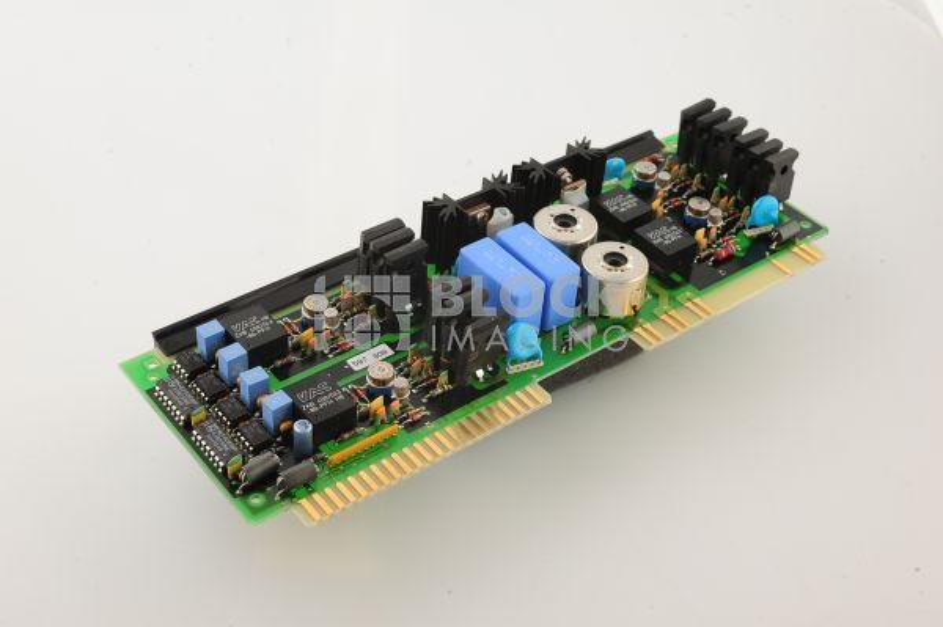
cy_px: 314
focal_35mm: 50
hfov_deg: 39.6
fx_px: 1309
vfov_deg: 26.9
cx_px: 472
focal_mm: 50
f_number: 13
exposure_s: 1/125
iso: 1600
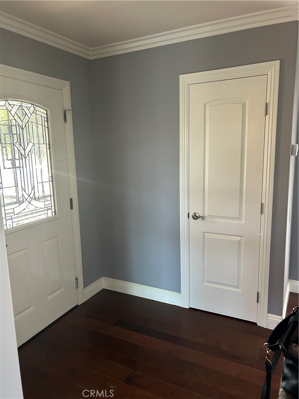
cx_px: 150
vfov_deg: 67.3
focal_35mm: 26
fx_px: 299
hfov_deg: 53.1
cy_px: 200
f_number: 1.5
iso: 250
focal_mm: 5.7
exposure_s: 1/60
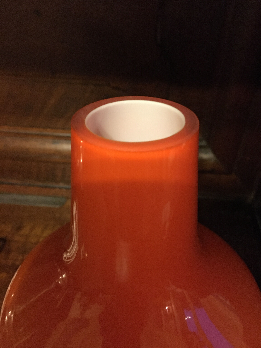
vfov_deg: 61.7
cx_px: 130
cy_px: 174
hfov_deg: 48.2
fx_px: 292
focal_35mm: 29
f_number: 2.2
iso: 640
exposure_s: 1/17
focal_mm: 4.15
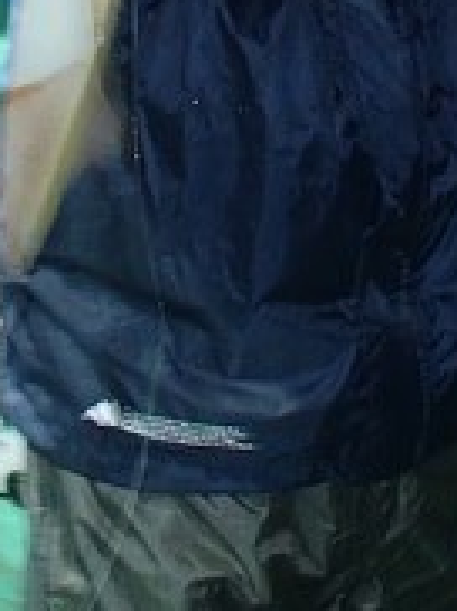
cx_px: 242
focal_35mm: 74
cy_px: -128
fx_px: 1306
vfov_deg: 23.9
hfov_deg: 19.9
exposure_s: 1/30
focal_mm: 5
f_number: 3.9
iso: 400
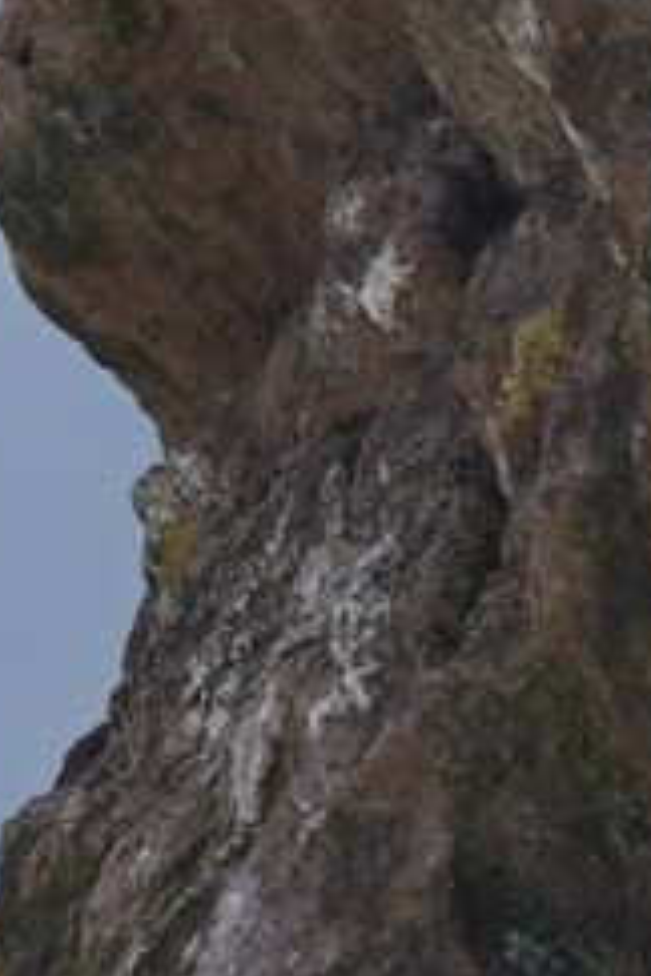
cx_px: -269
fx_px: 69715
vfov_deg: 0.8
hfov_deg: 0.5
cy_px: 414
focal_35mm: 2570
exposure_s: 1/250
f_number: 6.3
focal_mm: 385.5
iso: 160
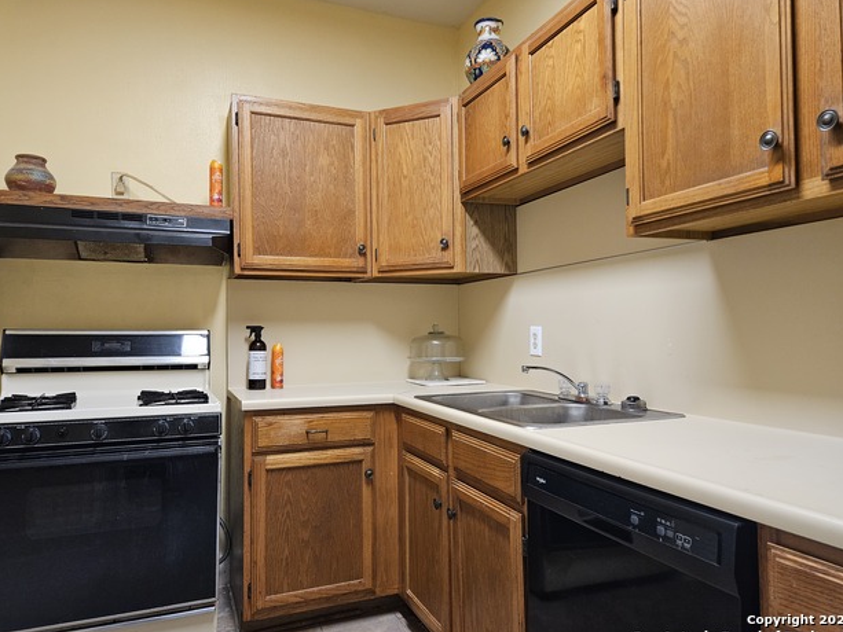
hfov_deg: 71.6
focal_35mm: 24
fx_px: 585
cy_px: 315
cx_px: 417
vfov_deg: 56.8
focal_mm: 5.4
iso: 500
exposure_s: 1/170
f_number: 1.8
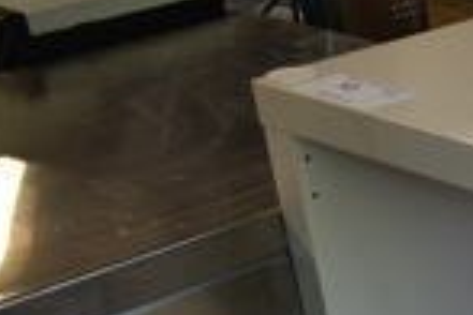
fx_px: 1471
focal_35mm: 112
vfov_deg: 11.4
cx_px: 804
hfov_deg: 16.0
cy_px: 553
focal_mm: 18
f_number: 3.5
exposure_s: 1/30
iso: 220
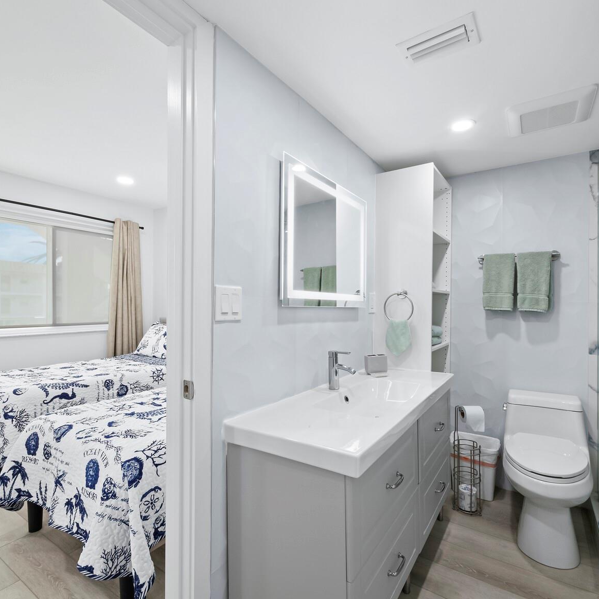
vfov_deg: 84.0
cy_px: 307
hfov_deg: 83.9
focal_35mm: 17
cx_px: 318
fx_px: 333
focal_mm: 7
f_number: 11
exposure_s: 1/4
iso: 400
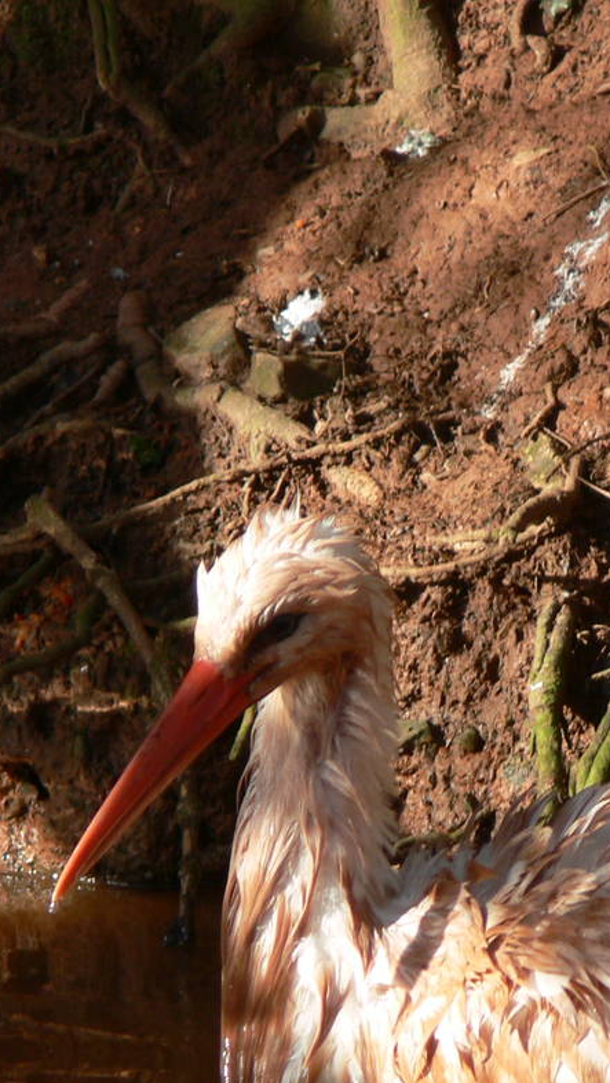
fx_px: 26728
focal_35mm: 930
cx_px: 453
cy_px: 771
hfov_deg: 1.3
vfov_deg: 2.3
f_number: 5.6
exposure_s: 1/125
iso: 80
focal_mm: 88.8
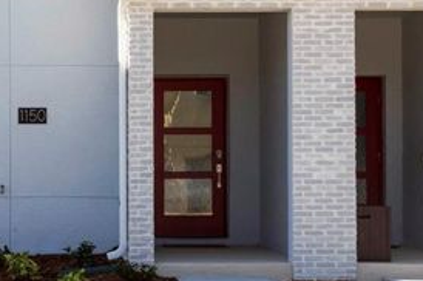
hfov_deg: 22.1
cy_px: -21
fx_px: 1056
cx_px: 46
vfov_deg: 14.8
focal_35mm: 90
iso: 1000
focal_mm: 35
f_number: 22
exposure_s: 1/160
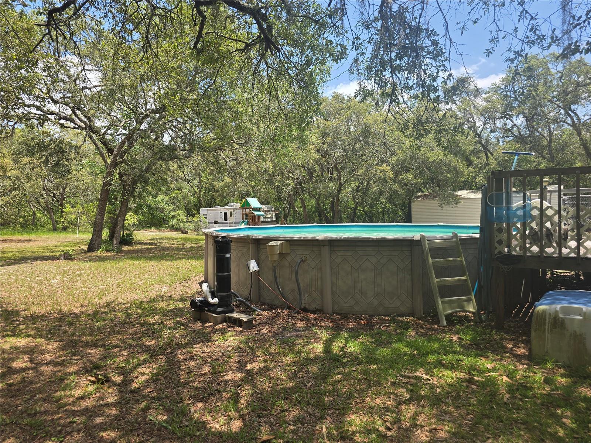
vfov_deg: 58.9
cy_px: 222
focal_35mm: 23
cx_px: 296
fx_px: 393
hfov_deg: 73.9
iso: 12
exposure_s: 1/270
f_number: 1.7
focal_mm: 6.3
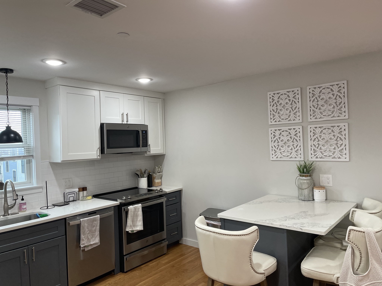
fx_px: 276
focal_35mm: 25
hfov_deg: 69.4
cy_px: 143
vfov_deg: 54.9
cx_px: 191
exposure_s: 1/120
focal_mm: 5.1
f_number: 1.6
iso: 100
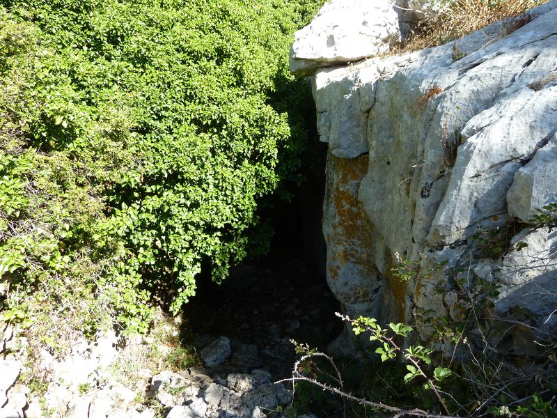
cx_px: 278
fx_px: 402
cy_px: 209
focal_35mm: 25
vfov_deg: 54.9
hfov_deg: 69.4
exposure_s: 1/125
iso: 80
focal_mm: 4.1
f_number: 4
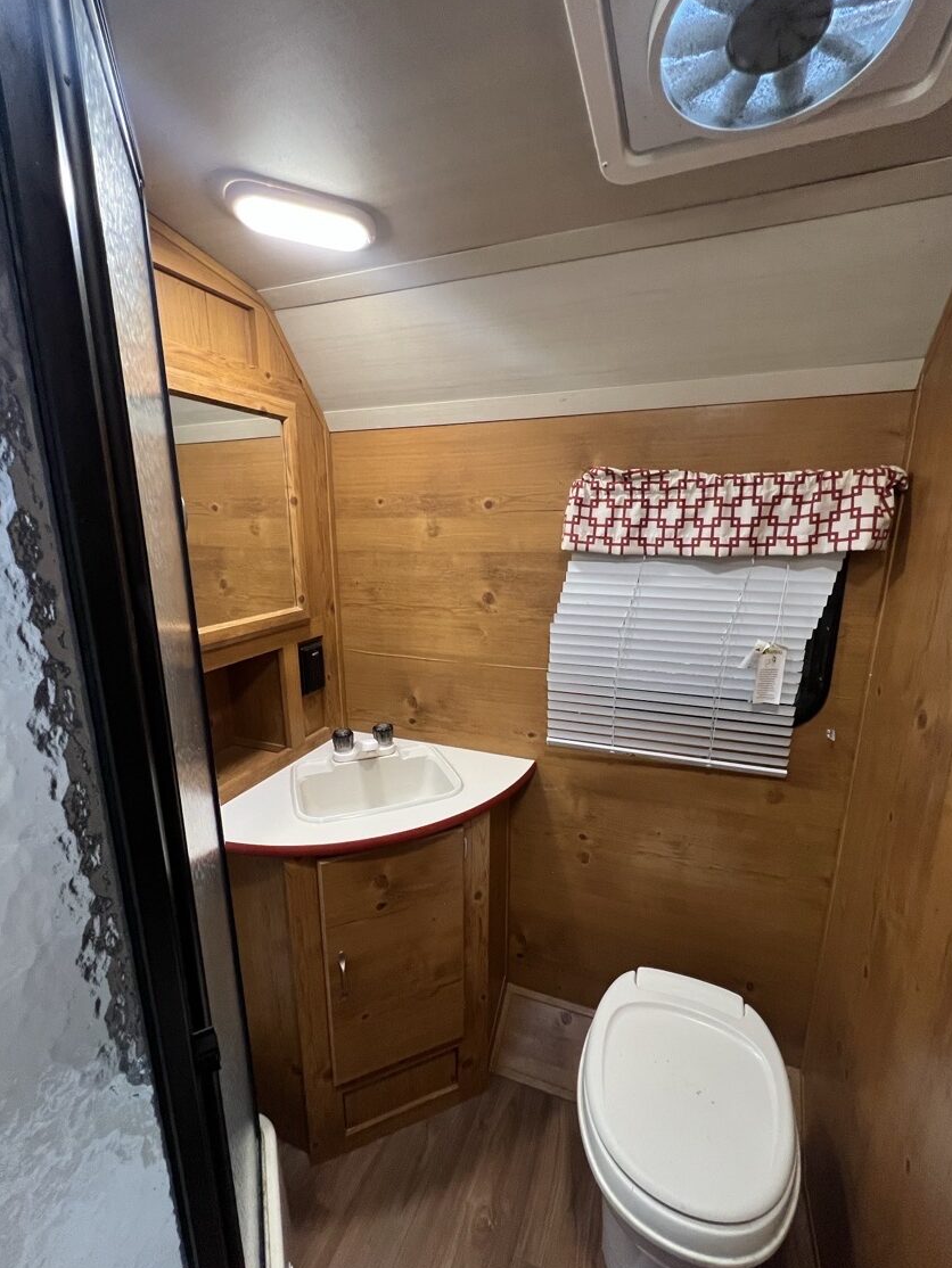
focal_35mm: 14
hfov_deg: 85.7
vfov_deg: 102.0
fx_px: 513
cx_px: 474
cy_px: 653
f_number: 1.8
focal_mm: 1.57
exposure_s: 1/60
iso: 320
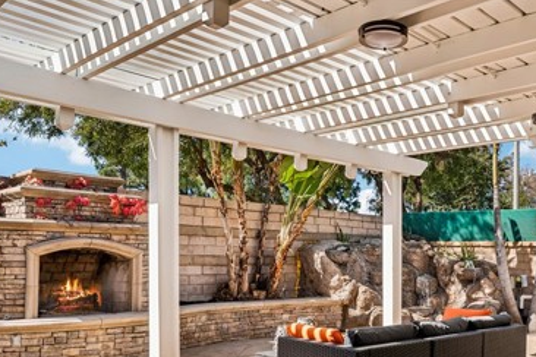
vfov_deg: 36.8
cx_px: 403
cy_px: 276
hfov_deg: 52.0
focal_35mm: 35
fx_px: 521
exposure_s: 1/250
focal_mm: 20
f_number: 8
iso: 100
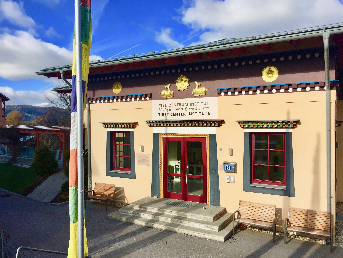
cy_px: 129
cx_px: 172
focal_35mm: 29
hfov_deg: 61.7
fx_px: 287
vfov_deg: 48.2
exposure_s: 1/1522
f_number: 2.2
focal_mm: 4.15
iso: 32
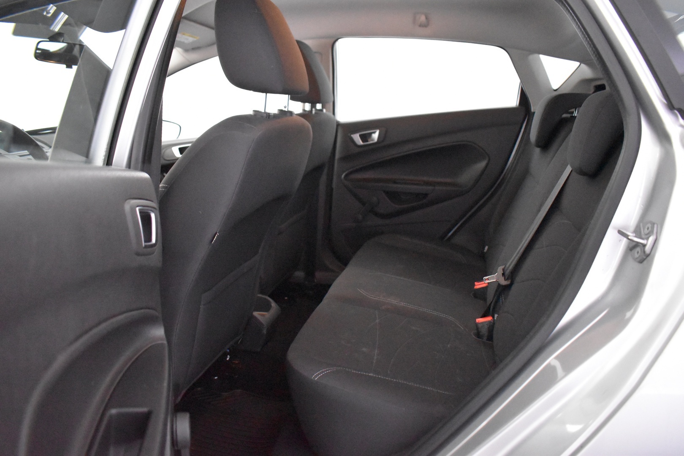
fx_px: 513
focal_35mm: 27
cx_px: 342
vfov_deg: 47.9
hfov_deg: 67.4
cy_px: 228
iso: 10000
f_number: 3.5
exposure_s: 1/60
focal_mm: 18
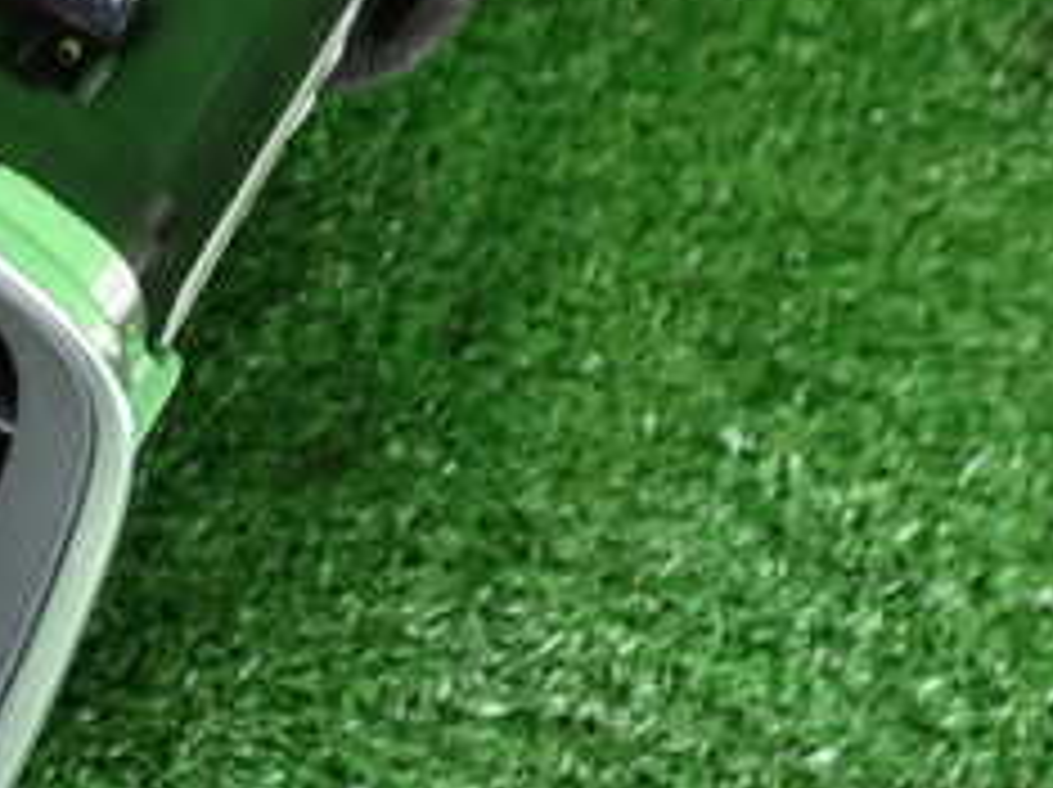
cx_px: -36
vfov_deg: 19.1
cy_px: 293
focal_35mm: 77
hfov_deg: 24.1
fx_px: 2340
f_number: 2.3
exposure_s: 1/60
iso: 200
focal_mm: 5.4
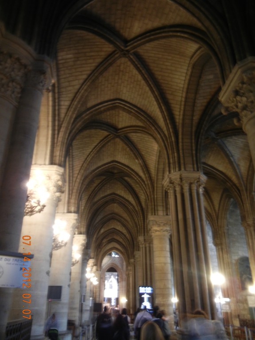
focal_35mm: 30
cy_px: 170
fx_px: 295
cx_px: 128
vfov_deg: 60.0
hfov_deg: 46.8
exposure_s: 1
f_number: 3.5
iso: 273
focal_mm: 5.4
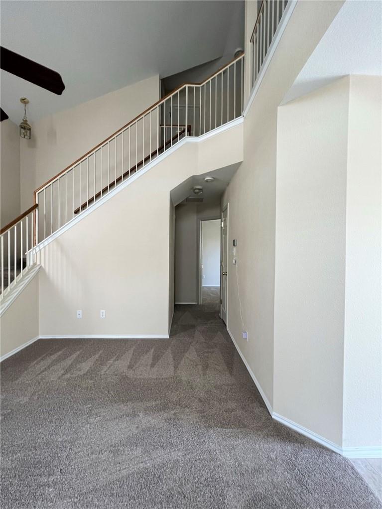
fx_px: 191
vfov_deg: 106.2
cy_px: 254
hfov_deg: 89.9
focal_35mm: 13
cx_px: 191
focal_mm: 1.57
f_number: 1.8
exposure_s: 1/120
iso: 200
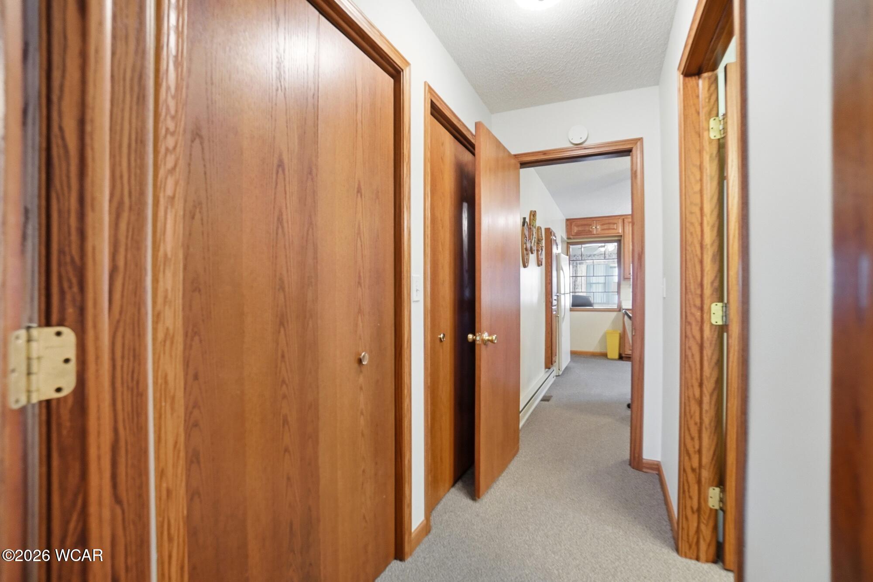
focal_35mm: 15
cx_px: 436
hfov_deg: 100.4
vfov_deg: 77.3
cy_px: 291
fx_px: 364
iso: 125
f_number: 5.6
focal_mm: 10
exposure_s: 1/45
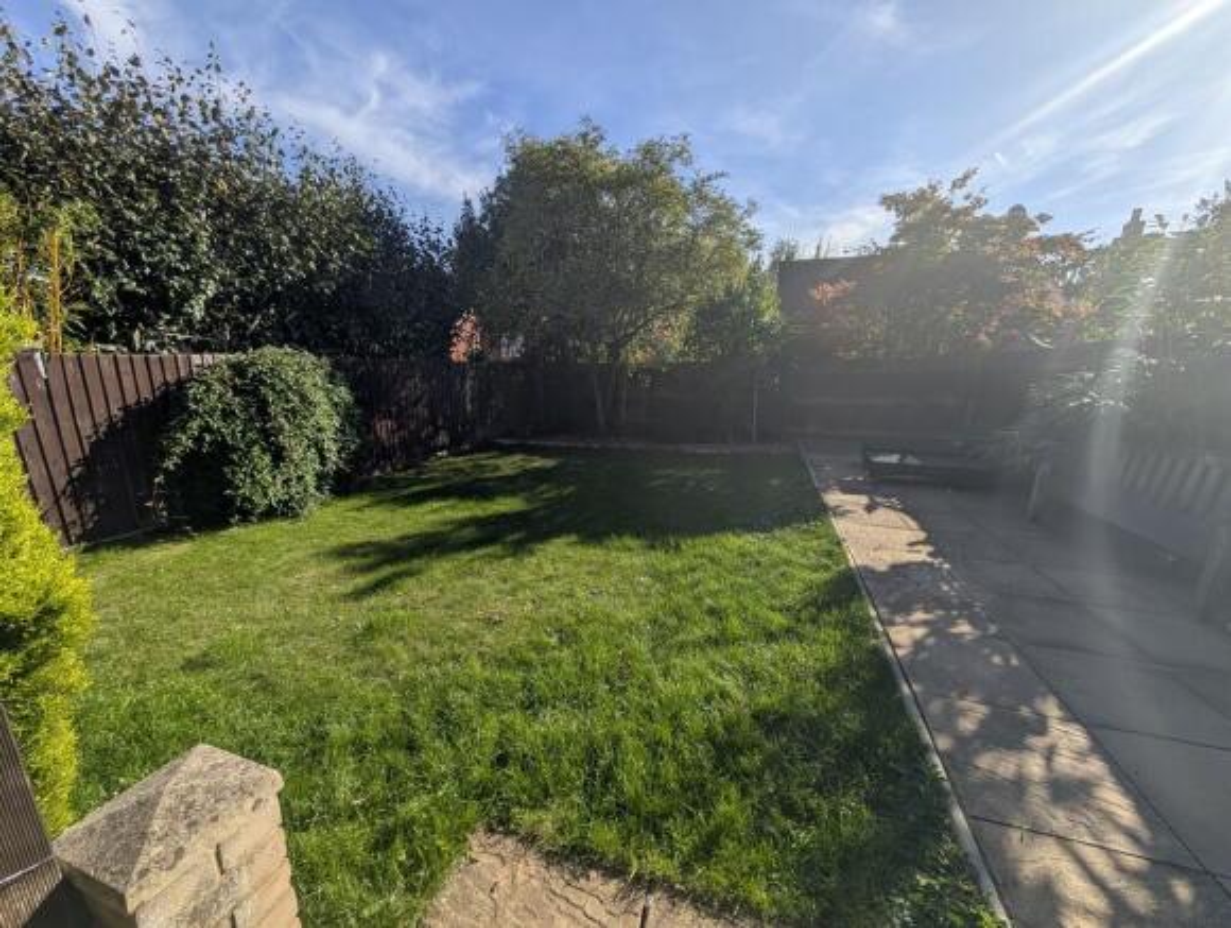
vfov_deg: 94.7
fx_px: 427
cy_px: 464
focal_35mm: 12
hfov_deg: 110.4
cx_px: 616
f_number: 1.7
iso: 47
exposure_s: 1/4505
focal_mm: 2.02
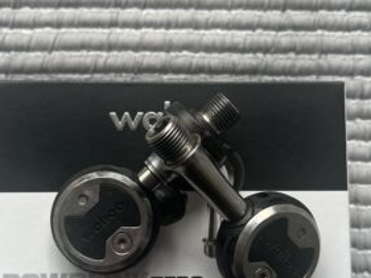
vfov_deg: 38.7
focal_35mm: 37
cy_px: 148
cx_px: 176
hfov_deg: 50.1
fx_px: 397
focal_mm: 5.7
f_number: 1.5
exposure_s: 1/398
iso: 50
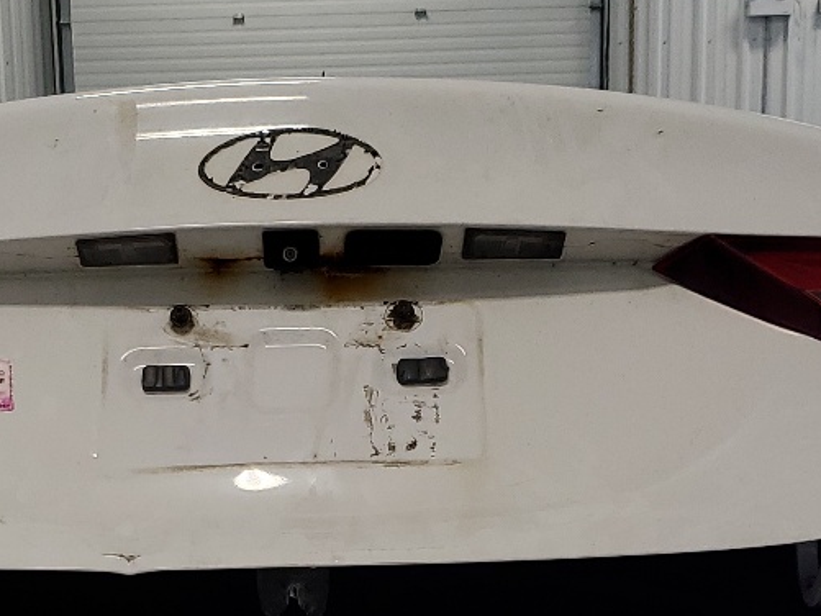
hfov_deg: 23.5
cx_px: 285
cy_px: 724
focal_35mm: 83
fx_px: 1969
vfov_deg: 17.1
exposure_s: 1/100
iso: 52
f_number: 1.5
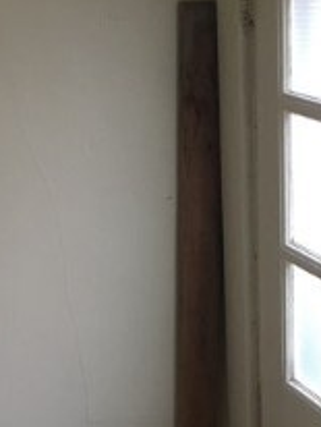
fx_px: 1333
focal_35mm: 108
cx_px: 211
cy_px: 477
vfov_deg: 17.5
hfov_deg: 13.7
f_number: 2.2
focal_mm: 4.15
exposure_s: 1/15
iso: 40
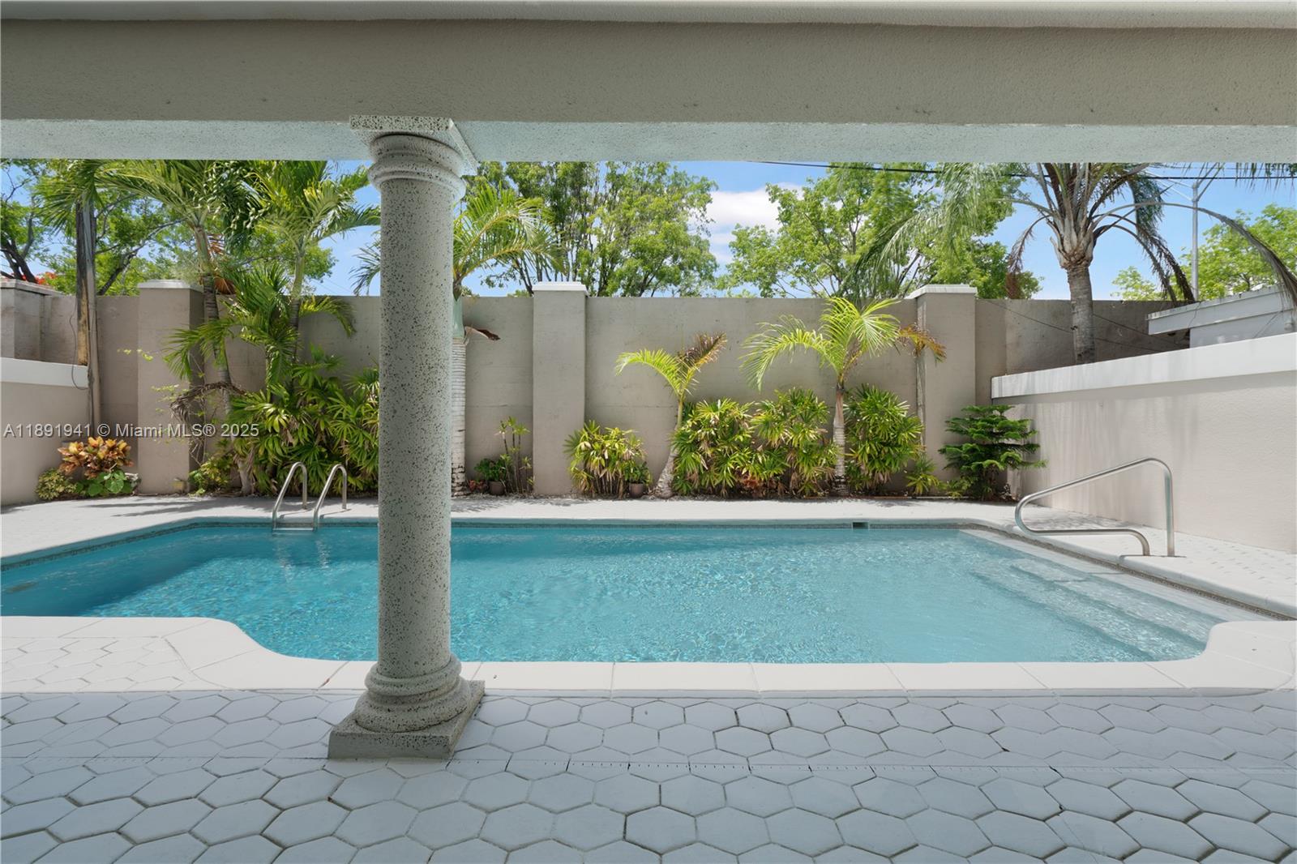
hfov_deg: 96.7
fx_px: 576
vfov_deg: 73.7
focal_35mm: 16
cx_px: 648
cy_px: 432
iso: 100
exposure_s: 1/30
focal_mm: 16
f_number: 11
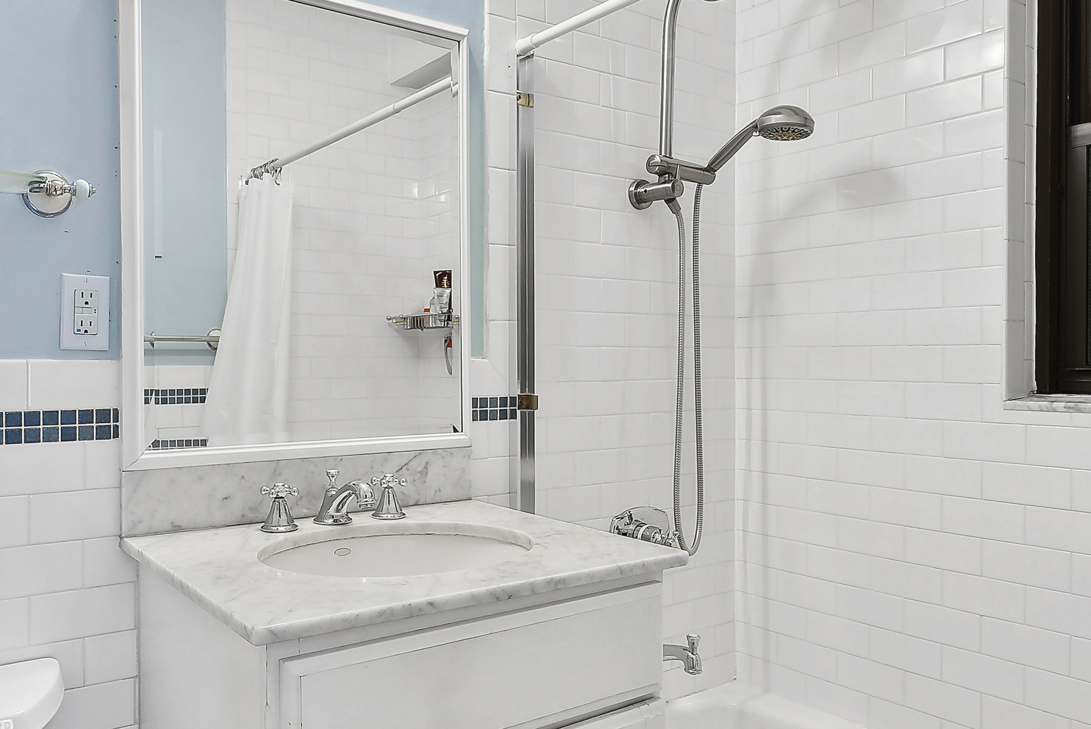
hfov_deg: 64.9
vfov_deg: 46.5
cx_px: 442
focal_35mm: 28
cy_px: 364
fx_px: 849
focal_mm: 14
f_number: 9
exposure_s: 1/8
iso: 200
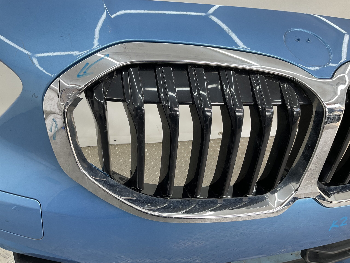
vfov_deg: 48.2
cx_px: 175
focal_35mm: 29
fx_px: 293
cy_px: 132
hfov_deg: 61.7
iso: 20
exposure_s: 1/100
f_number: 1.8
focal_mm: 3
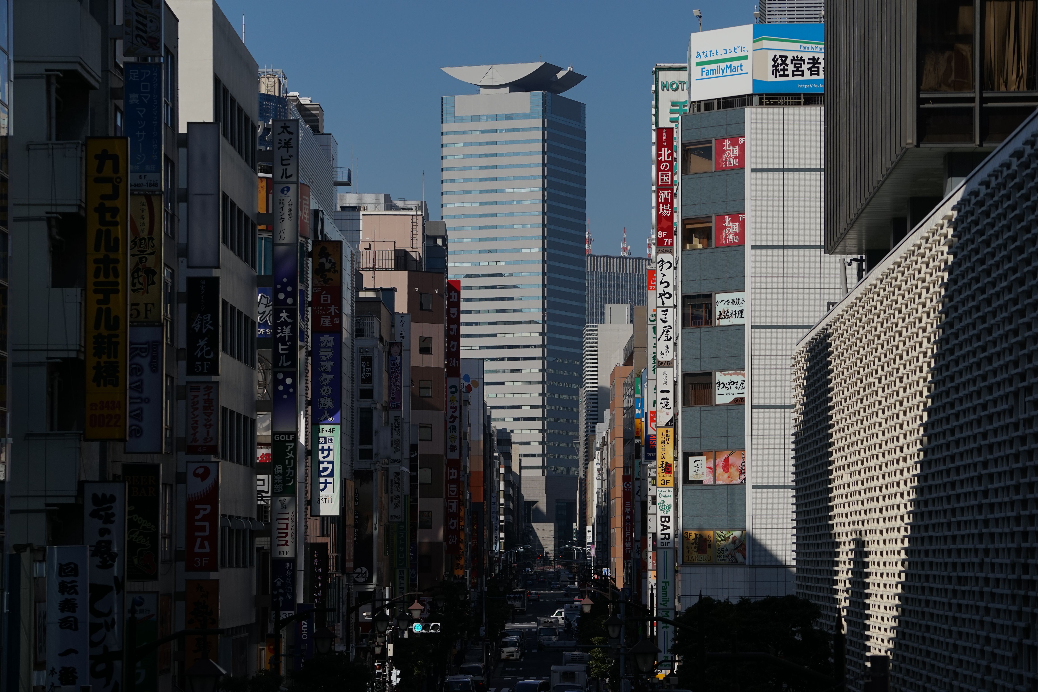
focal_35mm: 122
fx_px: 3517
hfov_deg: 16.8
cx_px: 519
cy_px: 346
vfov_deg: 11.2
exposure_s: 1/2000
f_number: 5.6
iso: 100
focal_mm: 122
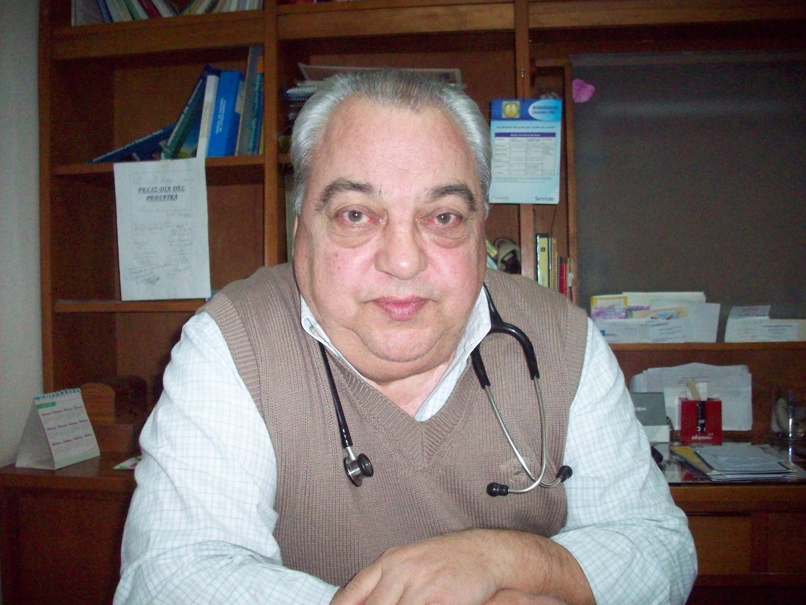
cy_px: 302
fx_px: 862
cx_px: 403
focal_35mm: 37
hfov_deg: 50.1
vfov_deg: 38.7
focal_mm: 6.2
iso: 400
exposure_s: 1/128
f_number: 2.8
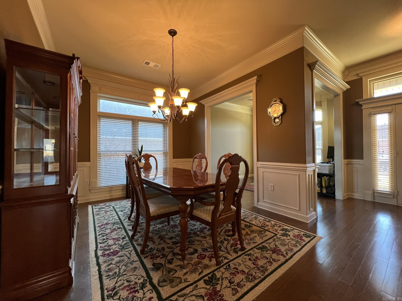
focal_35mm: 13
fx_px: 151
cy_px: 150
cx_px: 201
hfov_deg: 106.2
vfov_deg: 89.9
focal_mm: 1.57
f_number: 1.8
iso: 200
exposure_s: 1/60
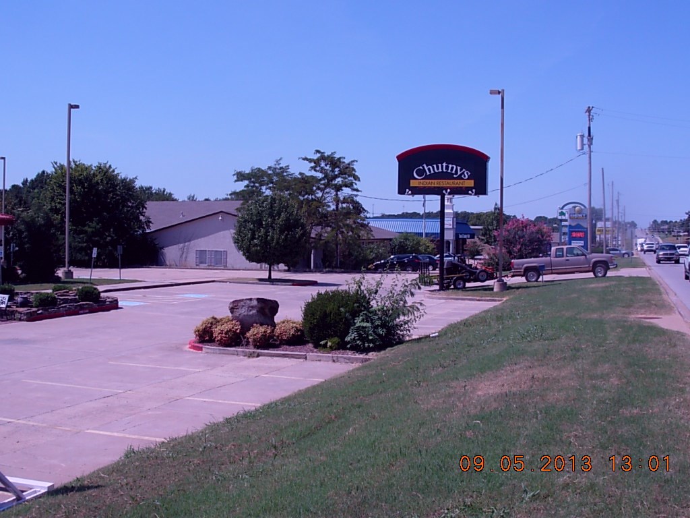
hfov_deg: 49.0
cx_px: 345
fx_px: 757
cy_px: 259
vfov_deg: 37.7
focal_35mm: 38
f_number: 4.9
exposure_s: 1/683
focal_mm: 6.3
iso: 50
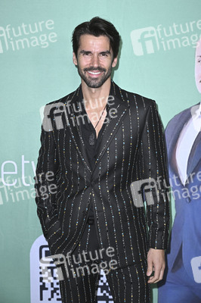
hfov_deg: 22.6
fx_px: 503
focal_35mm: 60
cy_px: 152
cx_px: 100
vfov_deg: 33.4
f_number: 5.6
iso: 1600
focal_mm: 60
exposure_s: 1/200
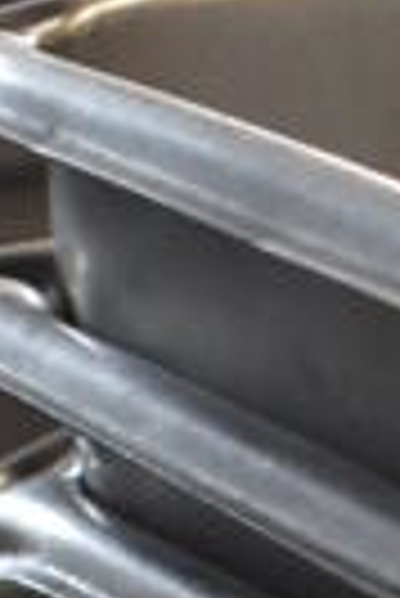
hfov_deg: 7.0
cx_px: 957
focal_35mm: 185
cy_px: 1369
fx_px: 3075
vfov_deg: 9.9
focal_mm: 18
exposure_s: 1/125
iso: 1250
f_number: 3.5
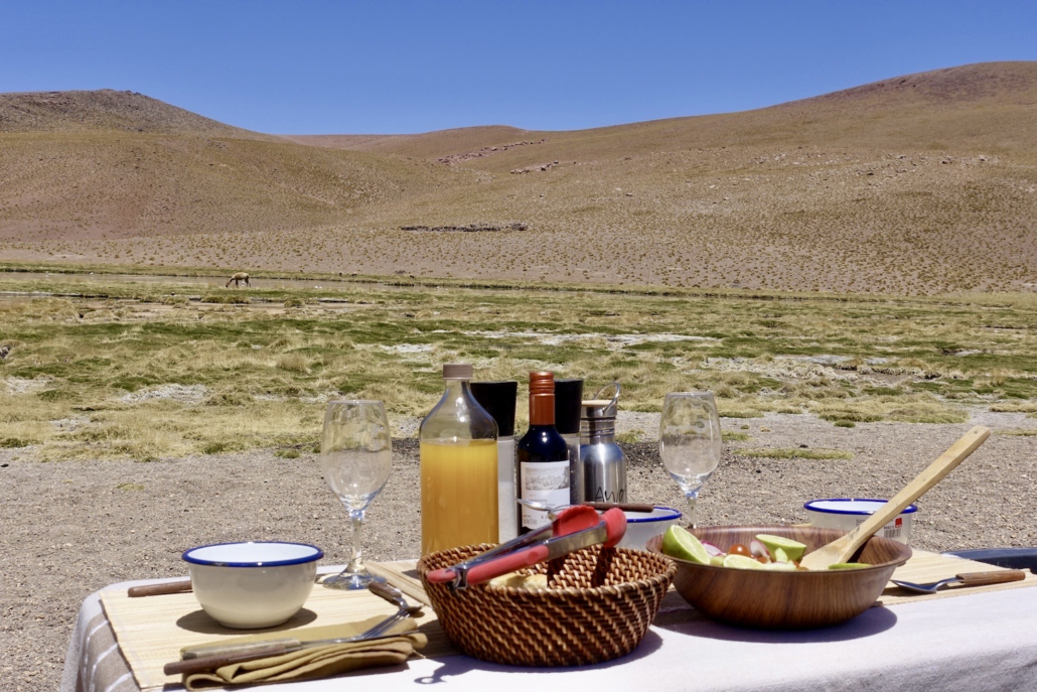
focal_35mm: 42
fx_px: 1210
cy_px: 346
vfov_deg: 31.9
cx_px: 518
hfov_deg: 46.4
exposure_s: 1/100
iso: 125
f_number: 5.6
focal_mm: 15.52
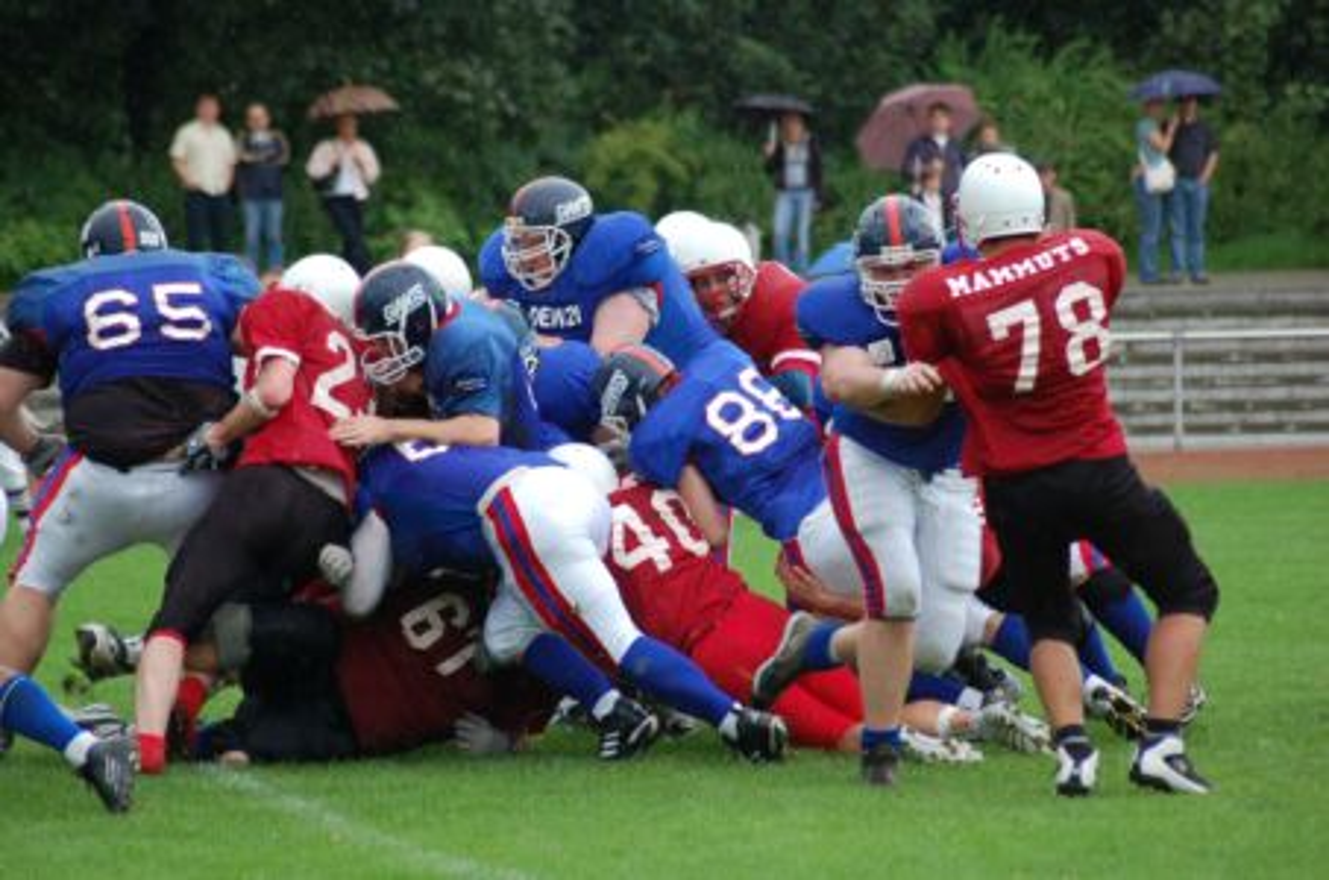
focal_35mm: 255
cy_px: 440
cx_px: 664
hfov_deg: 8.1
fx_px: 9394
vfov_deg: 5.4
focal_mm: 170
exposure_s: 1/400
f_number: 4.8
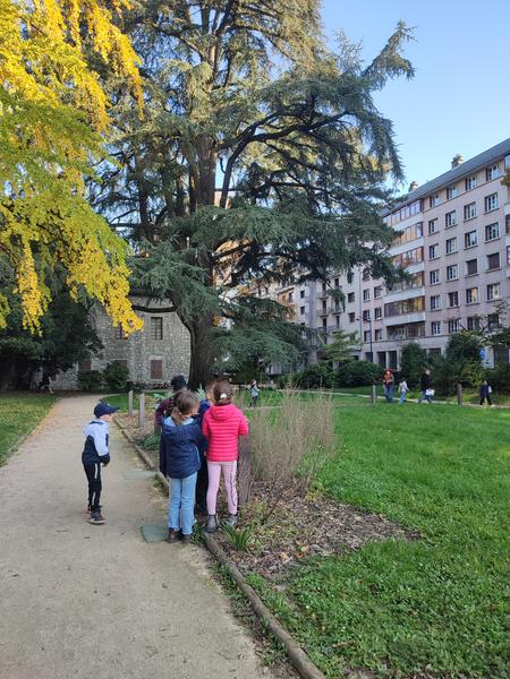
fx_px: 491
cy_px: 340
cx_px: 255
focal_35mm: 25
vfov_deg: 69.4
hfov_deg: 54.9
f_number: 1.9
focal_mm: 6.04
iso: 50
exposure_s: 1/126
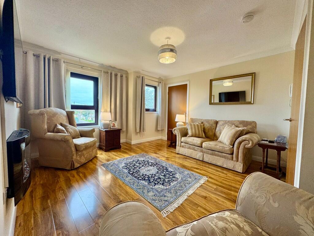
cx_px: 157
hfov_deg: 102.1
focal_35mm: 14
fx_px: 127
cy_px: 118
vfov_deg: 85.7
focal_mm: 2.22
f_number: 2.2
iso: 80
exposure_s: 1/100
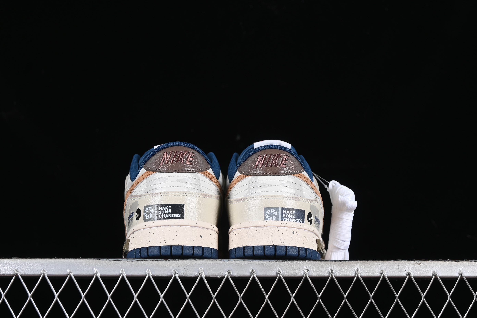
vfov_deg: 18.2
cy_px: 159
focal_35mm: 75
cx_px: 238
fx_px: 994
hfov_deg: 27.0
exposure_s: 1/60
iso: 160
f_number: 7.1
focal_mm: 50
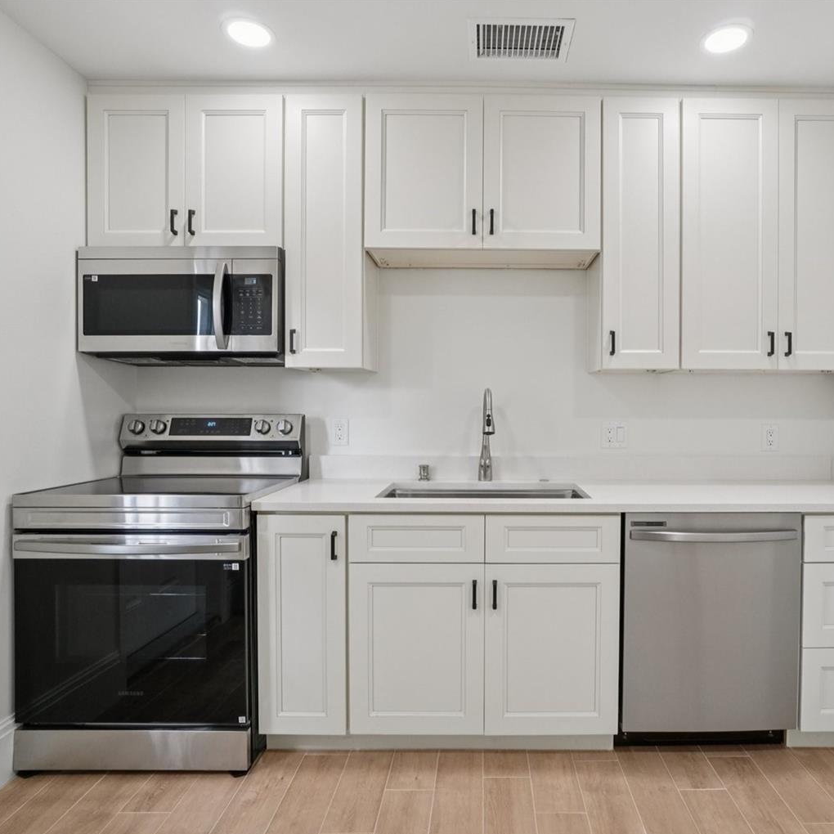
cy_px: 432
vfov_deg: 74.8
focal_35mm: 20
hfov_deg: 74.2
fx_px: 545
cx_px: 491
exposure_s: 1/30
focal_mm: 10
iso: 400
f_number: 8
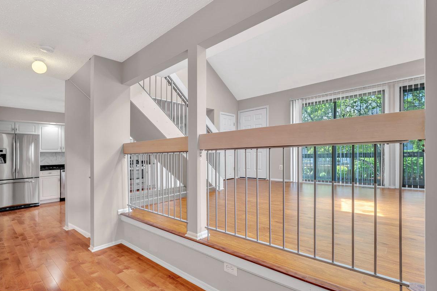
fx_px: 206
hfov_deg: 93.3
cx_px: 211
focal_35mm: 17
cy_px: 153
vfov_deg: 70.4
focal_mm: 16
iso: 320
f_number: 5.6
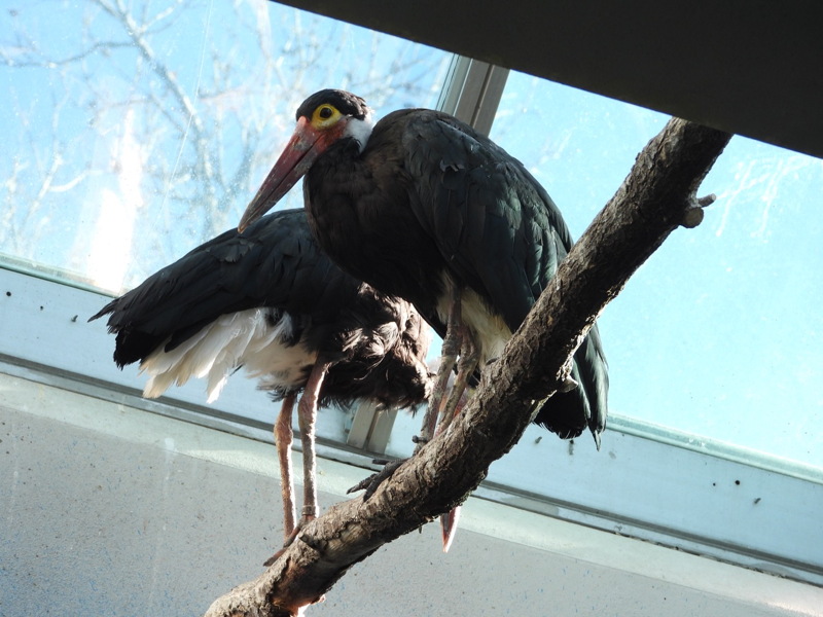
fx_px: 5112
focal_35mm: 215
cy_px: 308
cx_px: 412
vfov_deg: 6.9
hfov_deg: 9.2
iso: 110
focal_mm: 38.6
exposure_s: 1/60
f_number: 4.5
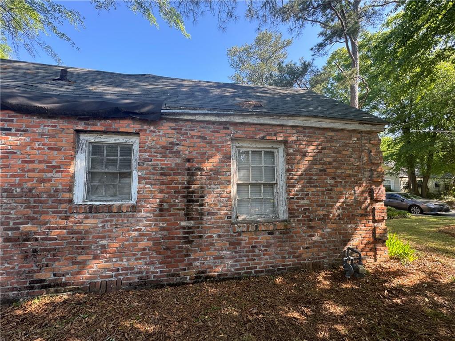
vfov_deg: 85.7
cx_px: 228
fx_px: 184
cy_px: 170
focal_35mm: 14
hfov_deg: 102.1
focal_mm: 2.22
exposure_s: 1/99
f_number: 2.2
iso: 50
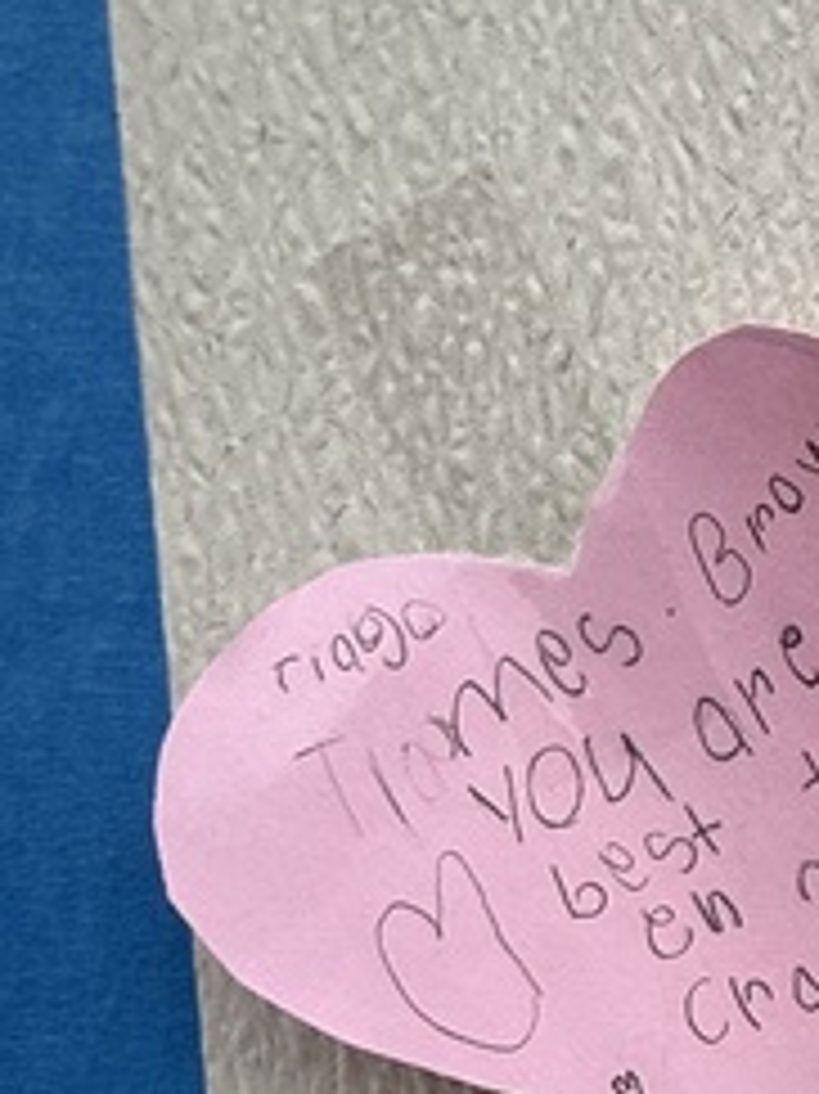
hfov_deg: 20.5
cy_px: 887
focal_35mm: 59
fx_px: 1863
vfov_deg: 31.8
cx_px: 1292
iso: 50
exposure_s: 1/1399
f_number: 2.2
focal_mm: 2.22
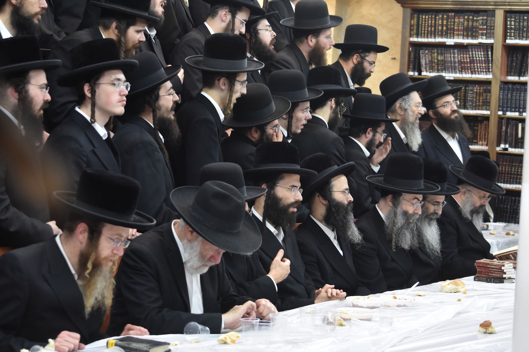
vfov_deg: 16.5
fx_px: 1212
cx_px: 264
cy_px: 176
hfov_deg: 24.6
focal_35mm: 82
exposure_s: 1/100
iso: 1250
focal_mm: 55
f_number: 5.6
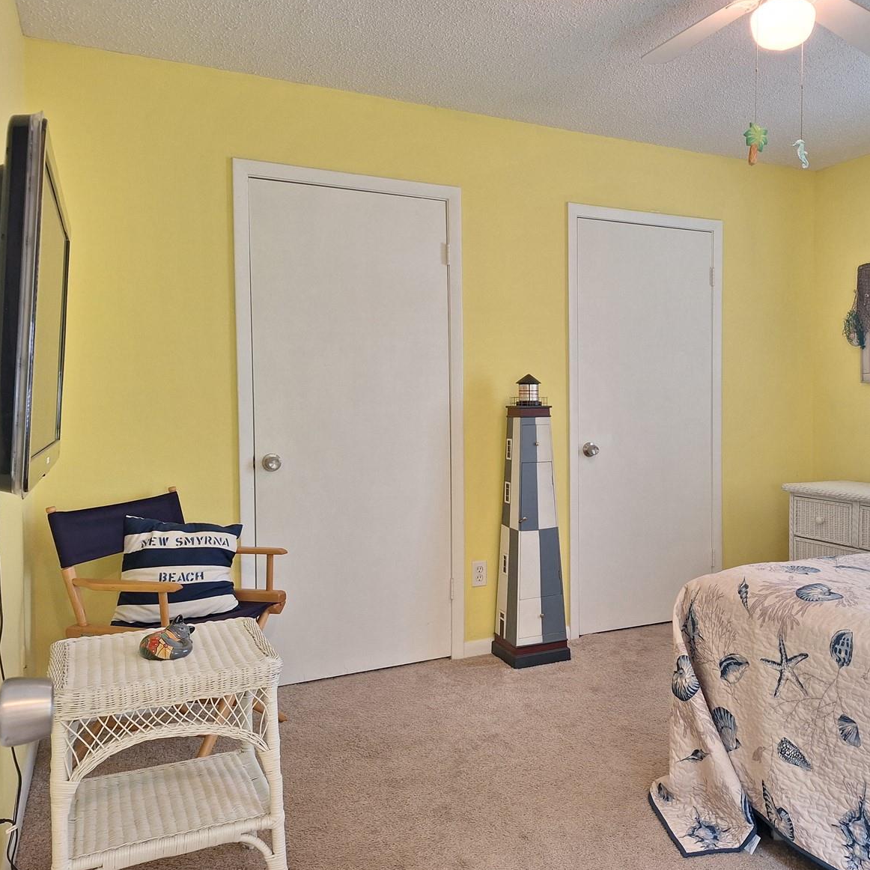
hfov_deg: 56.4
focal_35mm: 28
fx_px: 796
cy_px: 428
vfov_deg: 57.3
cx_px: 559
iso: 125
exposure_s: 1/40
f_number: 1.8
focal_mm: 5.54
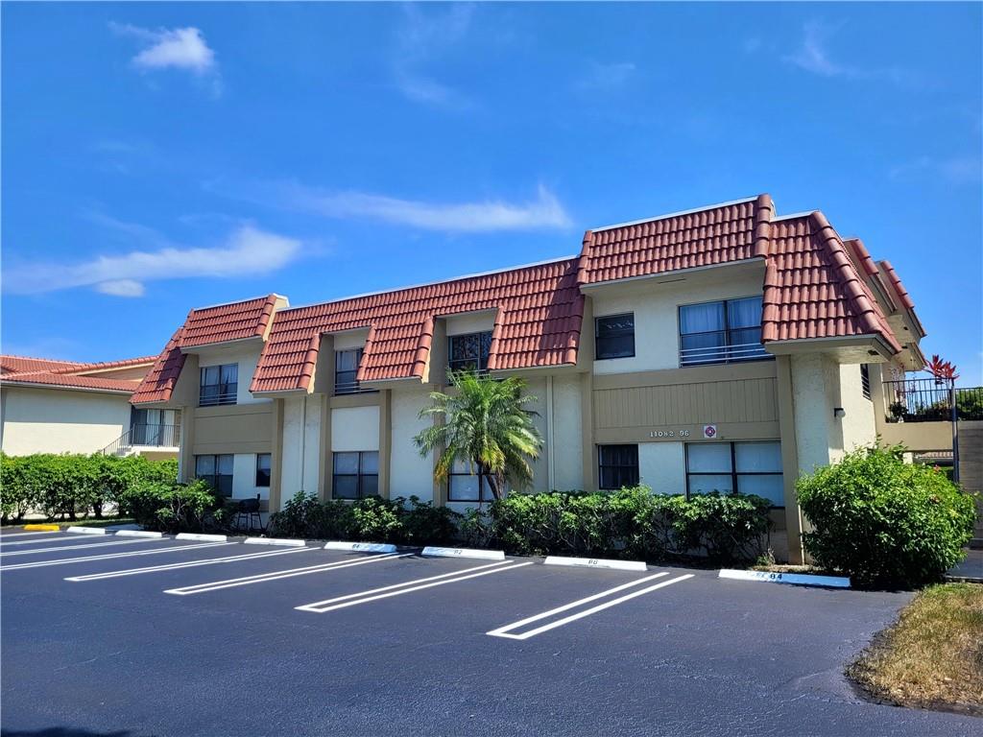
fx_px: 738
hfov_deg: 67.3
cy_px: 368
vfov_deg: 53.1
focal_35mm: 26
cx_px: 492
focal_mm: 5.4
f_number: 1.8
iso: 40
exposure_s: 1/1667
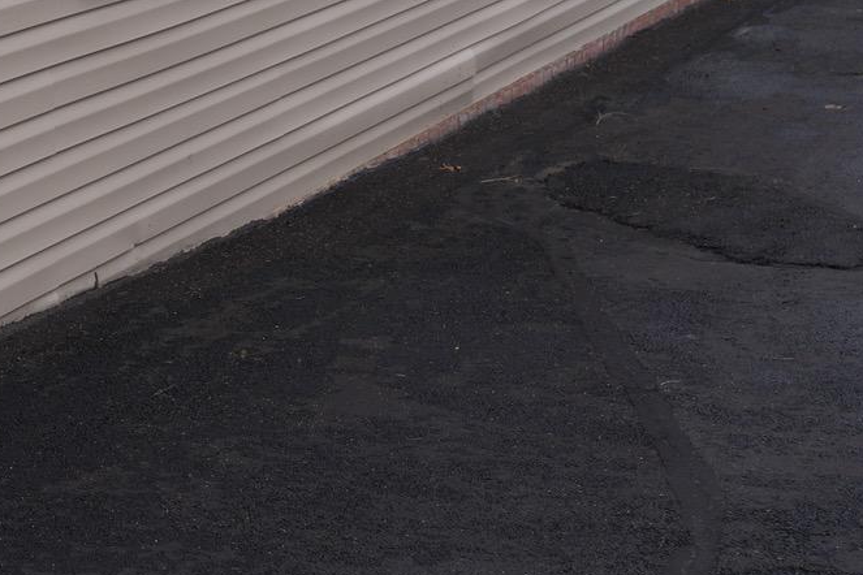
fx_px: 2445
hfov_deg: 18.8
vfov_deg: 12.9
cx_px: -206
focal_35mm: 102
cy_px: -227
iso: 100
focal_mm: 33
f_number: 4.5
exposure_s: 1/200
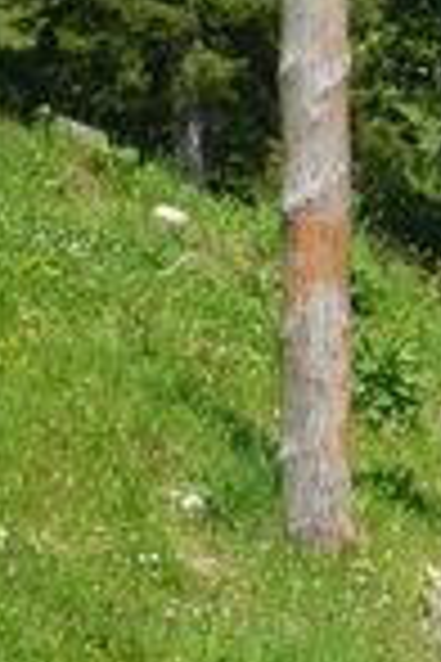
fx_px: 4171
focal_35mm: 227
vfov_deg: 9.1
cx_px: 774
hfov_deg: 5.9
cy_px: 365
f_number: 5.6
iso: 100
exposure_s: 1/200
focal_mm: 14.3
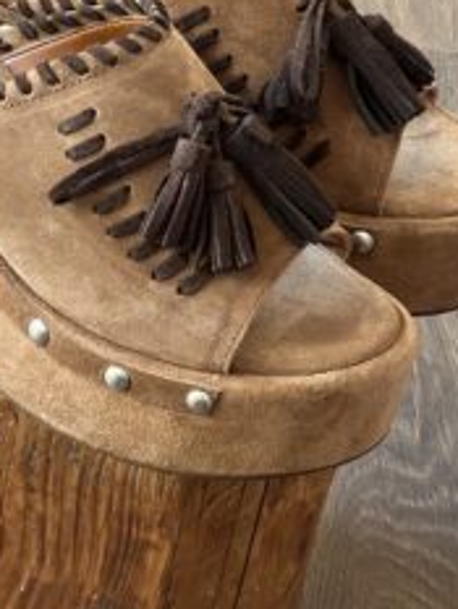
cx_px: 113
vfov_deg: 14.9
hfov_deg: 11.2
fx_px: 2327
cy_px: 173
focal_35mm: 132
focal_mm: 9
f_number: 2.8
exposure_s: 1/50
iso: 320
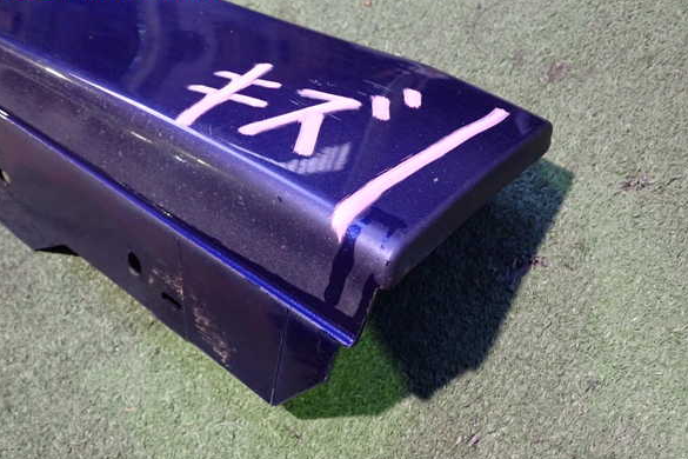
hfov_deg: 58.7
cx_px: 348
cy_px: 239
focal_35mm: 32
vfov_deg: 41.1
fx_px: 612
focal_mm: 5.4
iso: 800
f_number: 2.3
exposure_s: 1/25
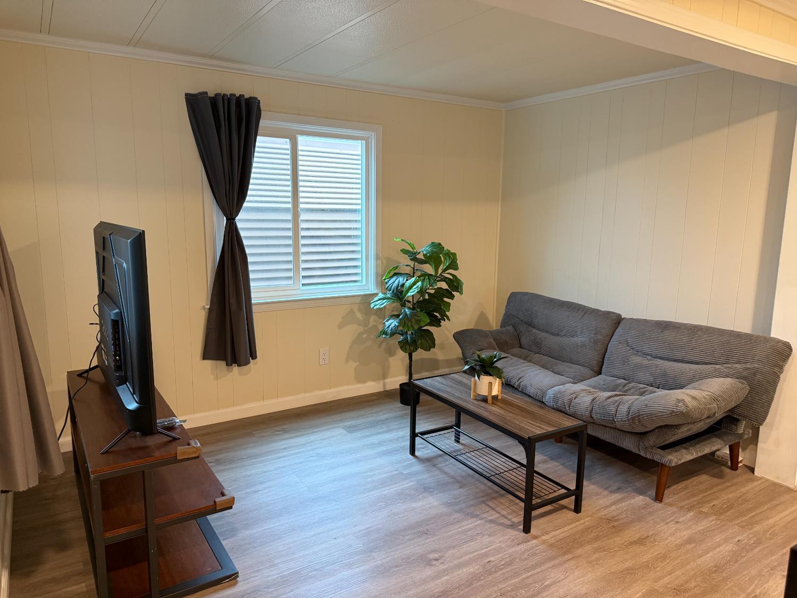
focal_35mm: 24
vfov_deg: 56.8
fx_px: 553
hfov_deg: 71.6
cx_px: 398
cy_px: 299
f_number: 1.78
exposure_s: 1/60
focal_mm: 6.76
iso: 320
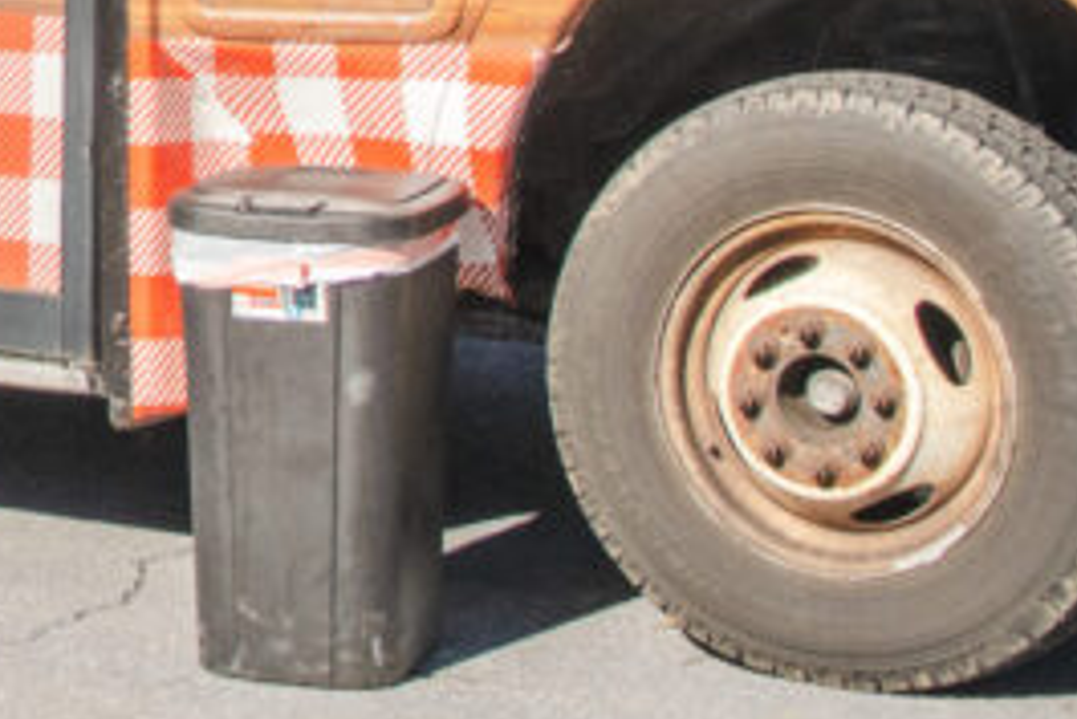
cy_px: -546
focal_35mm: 139
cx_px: -939
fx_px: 4161
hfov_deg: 13.1
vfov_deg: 9.4
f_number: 3.2
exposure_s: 1/8000
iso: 320
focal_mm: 24
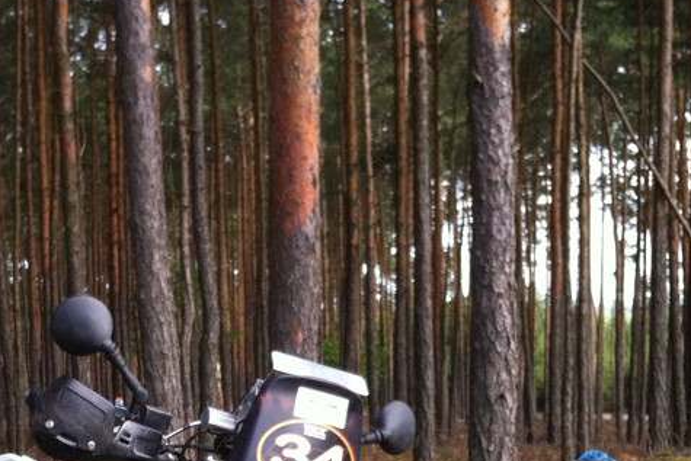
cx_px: 149
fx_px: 1574
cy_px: 516
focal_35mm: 82
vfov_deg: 16.2
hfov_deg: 24.4
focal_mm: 3.85
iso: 80
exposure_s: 1/158
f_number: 2.8
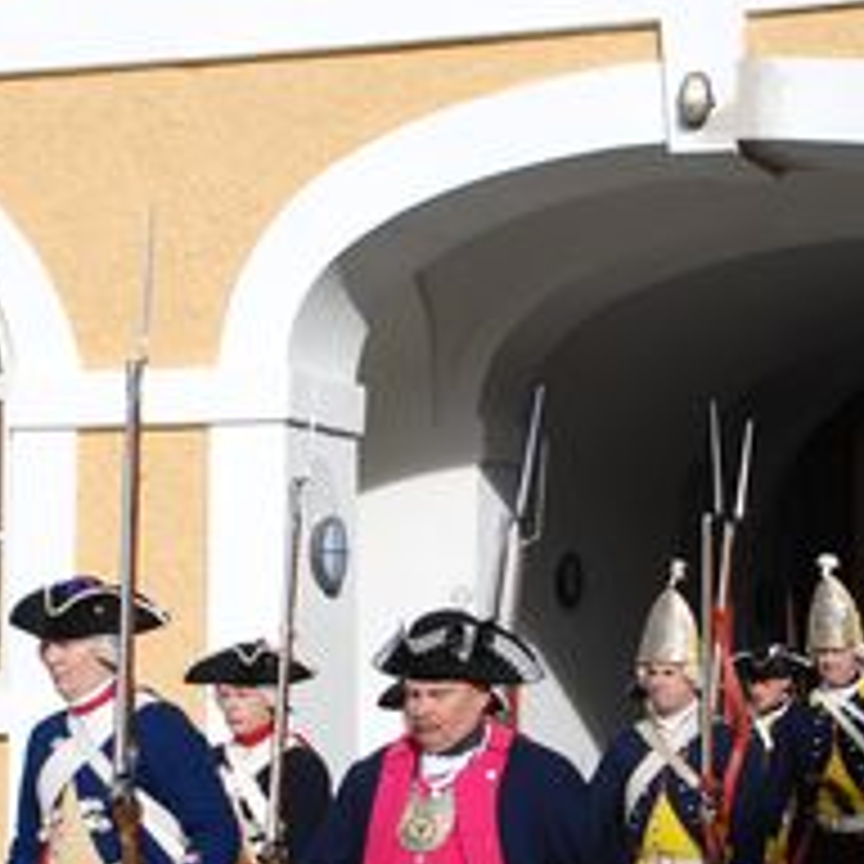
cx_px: 490
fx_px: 3026
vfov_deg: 16.2
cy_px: 673
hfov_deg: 16.2
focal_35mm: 107
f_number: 8
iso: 100
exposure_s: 1/250
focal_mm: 31
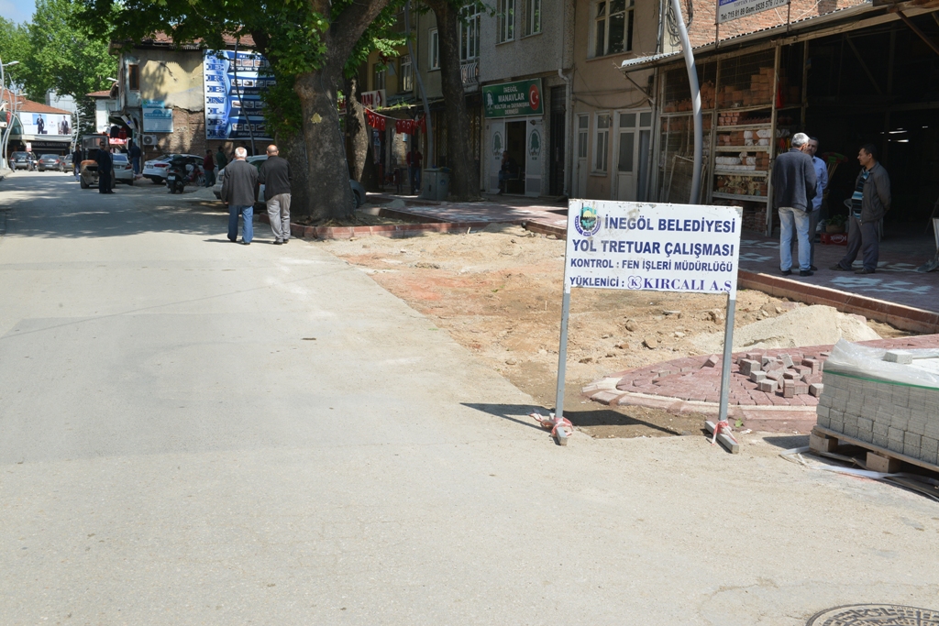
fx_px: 1043
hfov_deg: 48.5
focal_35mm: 40
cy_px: 313
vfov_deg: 33.4
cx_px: 470
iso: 400
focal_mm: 40
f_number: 14
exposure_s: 1/250
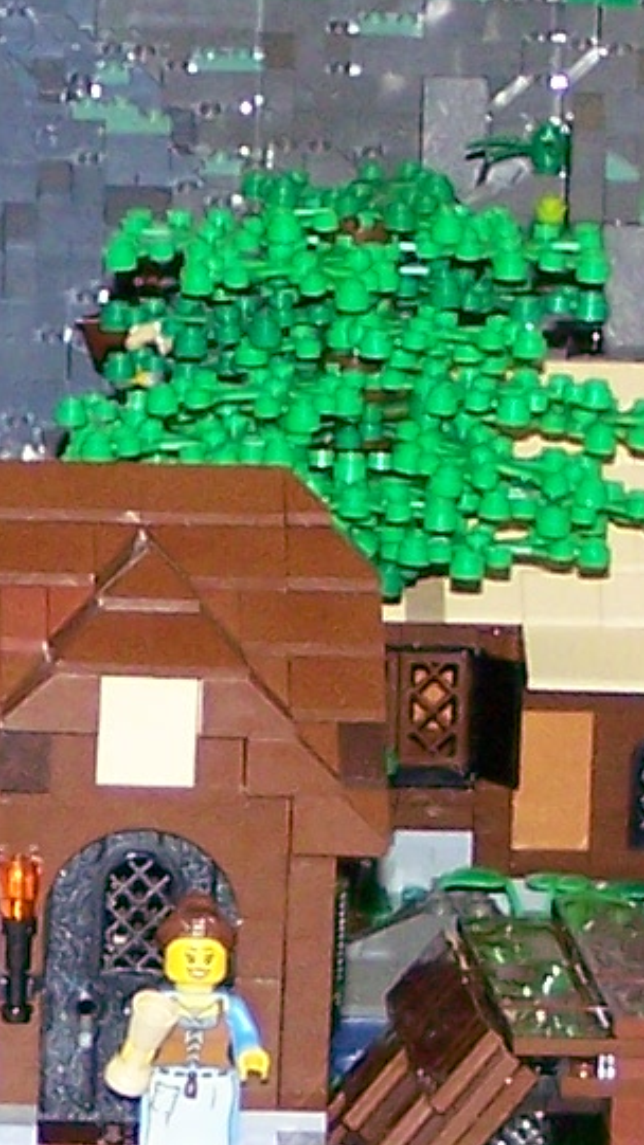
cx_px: -292
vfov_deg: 7.9
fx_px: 8325
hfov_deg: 4.4
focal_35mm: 274
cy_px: 519
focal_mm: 8
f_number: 3
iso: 160
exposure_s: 1/60
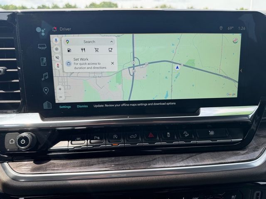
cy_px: 100
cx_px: 133
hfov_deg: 71.6
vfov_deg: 56.8
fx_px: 184
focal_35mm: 24
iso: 80
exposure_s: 1/693
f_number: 1.78
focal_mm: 6.76
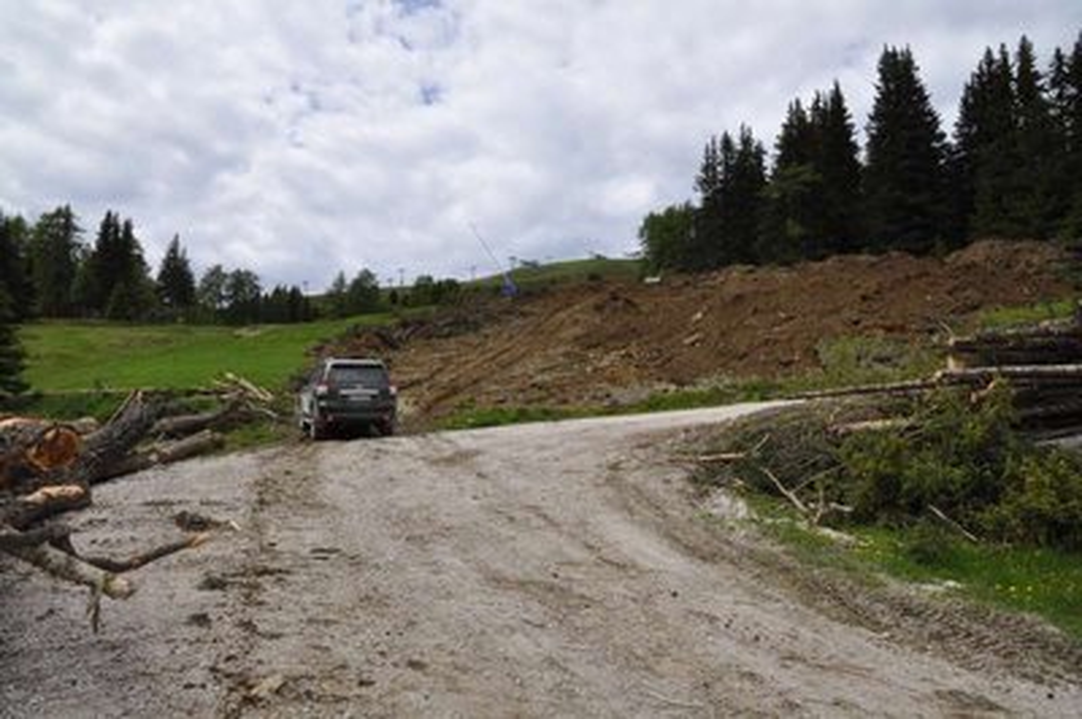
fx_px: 721
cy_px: 360
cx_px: 541
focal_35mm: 24
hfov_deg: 73.8
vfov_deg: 53.1
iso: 200
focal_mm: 16
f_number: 14
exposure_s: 1/200
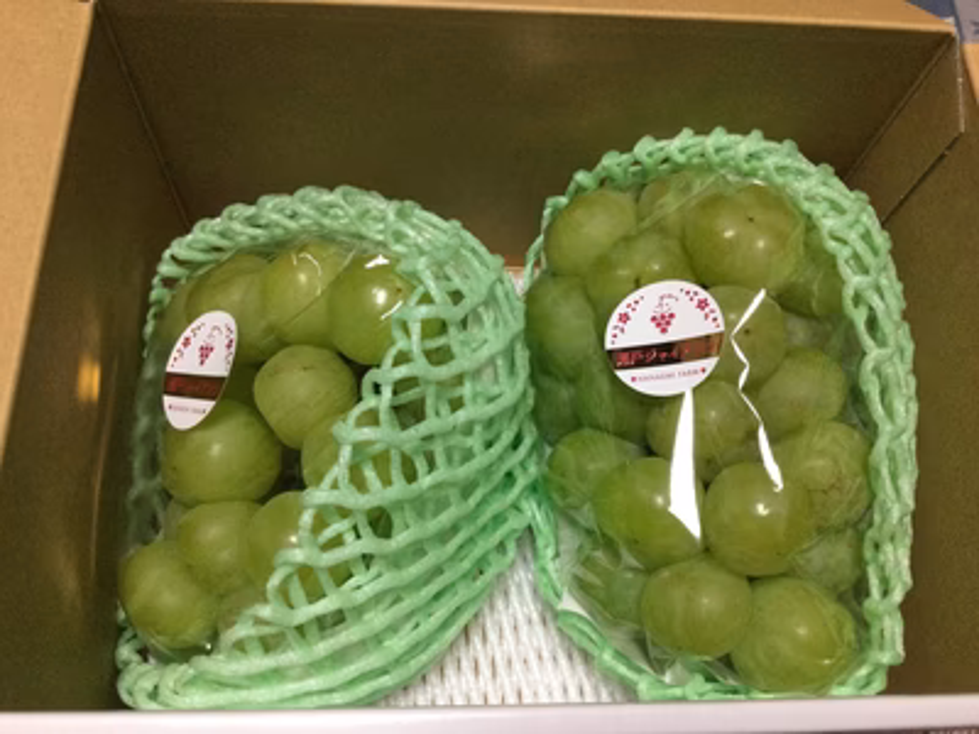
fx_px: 877
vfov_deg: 45.4
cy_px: 367
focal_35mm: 31
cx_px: 490
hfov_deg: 58.4
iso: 160
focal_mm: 3.3
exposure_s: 1/30
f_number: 2.4
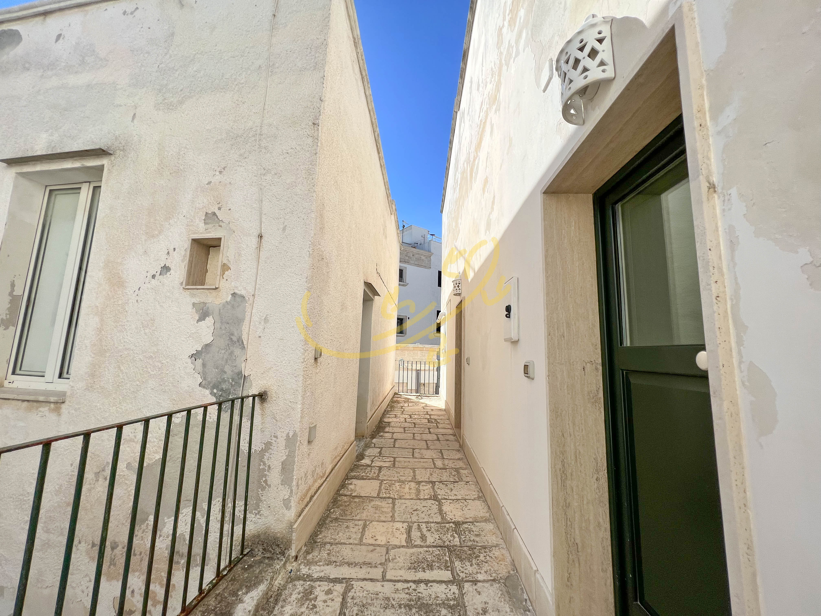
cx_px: 410
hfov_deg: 106.2
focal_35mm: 13
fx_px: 308
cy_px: 308
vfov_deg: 89.9
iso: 32
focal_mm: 1.57
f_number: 1.8
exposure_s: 1/3200
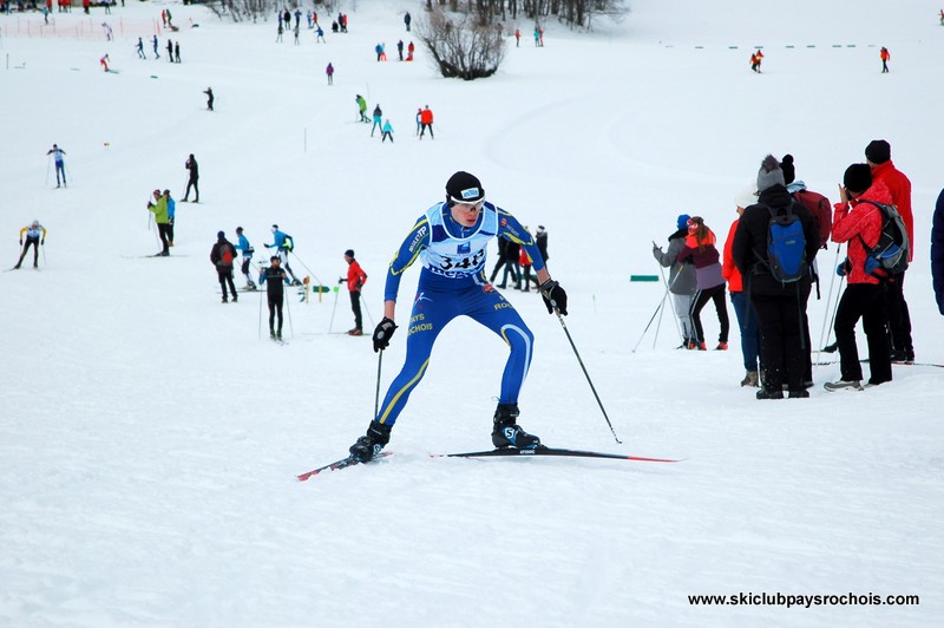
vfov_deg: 10.7
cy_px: 314
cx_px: 472
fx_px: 3341
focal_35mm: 128
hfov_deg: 16.1
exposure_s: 1/1250
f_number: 4.5
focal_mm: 85
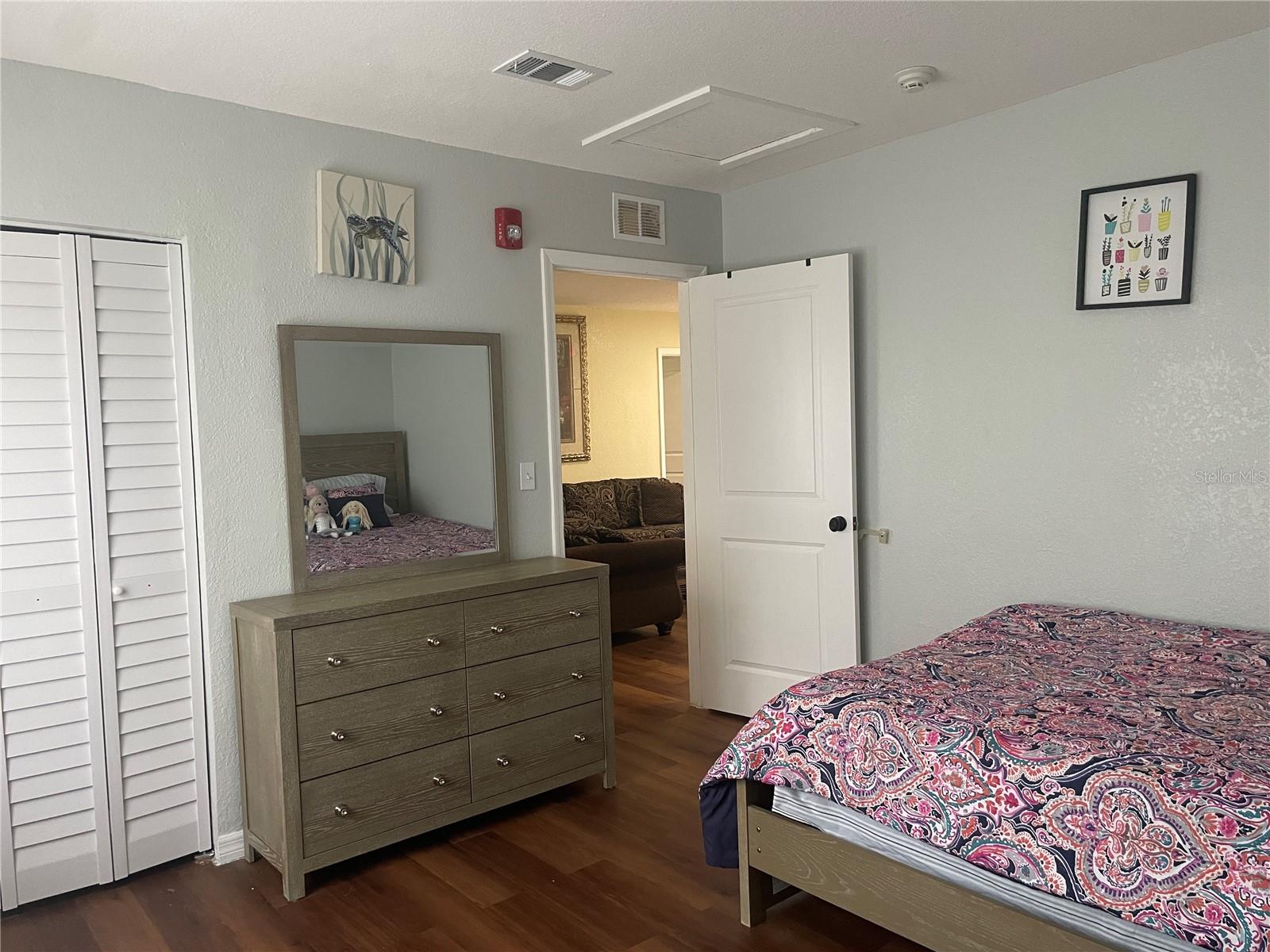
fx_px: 954
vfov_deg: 53.1
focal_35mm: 26
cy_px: 476
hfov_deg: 67.3
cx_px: 635
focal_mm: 4.2
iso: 200
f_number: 1.6
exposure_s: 1/60
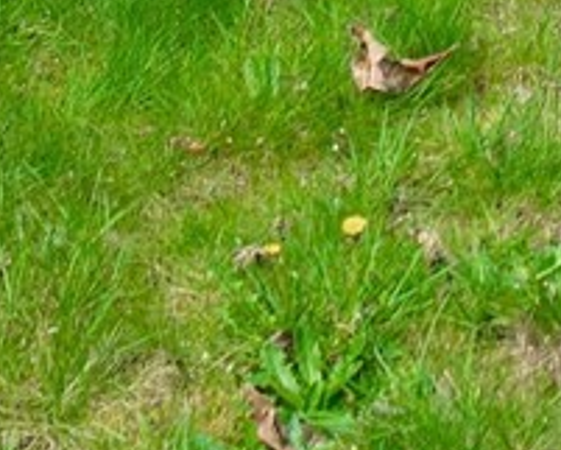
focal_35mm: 158
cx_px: 719
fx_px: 2625
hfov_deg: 11.9
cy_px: -1059
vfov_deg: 7.9
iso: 100
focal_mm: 20
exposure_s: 1/30
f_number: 7.1
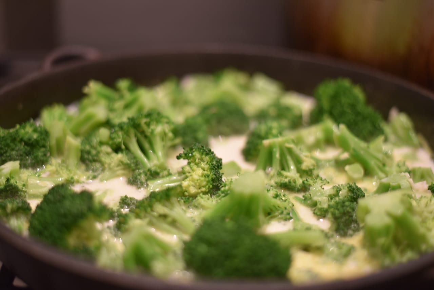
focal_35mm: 50
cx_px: 217
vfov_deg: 27.0
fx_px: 603
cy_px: 145
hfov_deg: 39.6
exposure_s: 1/60
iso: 1000
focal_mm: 50
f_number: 1.8
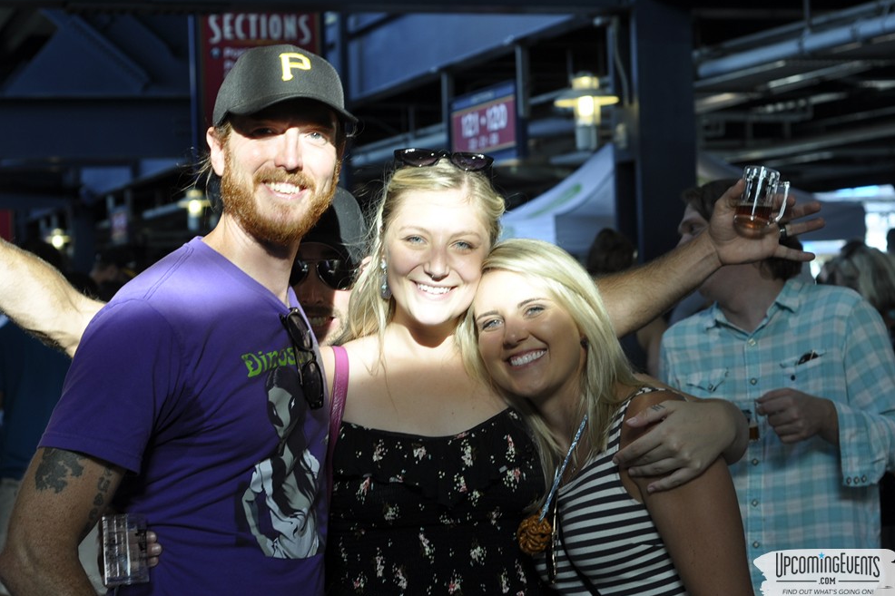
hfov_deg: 26.7
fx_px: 1889
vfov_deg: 17.9
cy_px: 297
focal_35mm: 76
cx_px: 453
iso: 200
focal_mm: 50
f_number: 4.5
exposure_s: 1/80
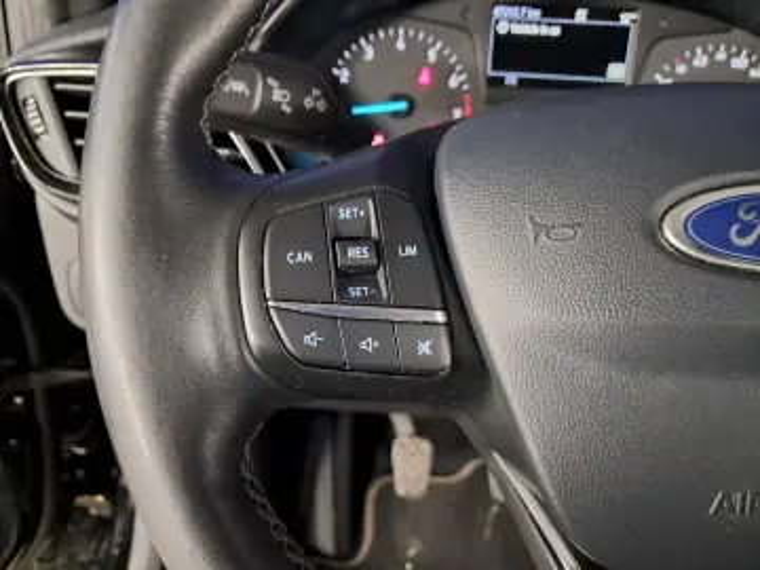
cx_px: 380
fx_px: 593
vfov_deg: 51.4
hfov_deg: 65.3
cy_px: 285
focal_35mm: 27
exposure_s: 1/20
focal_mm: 4
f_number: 1.8
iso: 1000
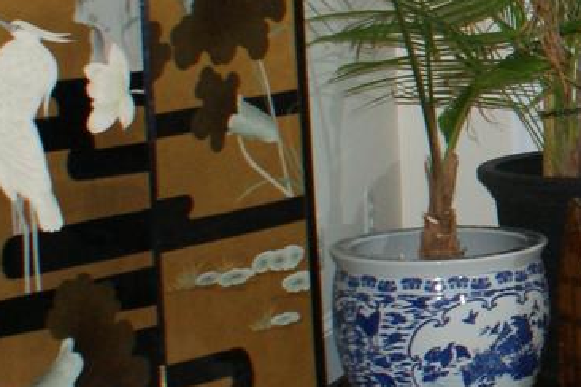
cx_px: 1059
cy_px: 162
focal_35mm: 151
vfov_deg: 9.1
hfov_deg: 12.4
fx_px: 2437
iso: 400
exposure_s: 1/160
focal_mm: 18
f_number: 5.6
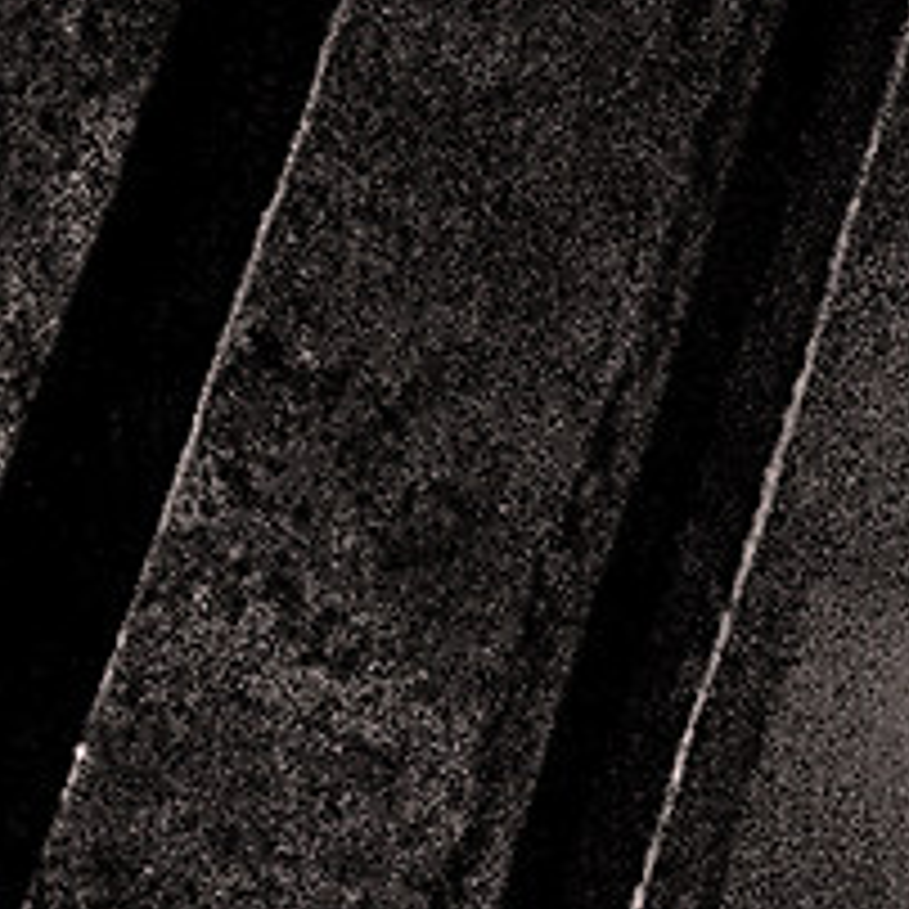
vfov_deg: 11.5
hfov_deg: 5.5
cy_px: 740
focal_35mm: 151
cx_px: 5180
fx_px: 4486
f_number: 18
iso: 320
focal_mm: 10
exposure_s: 1/20
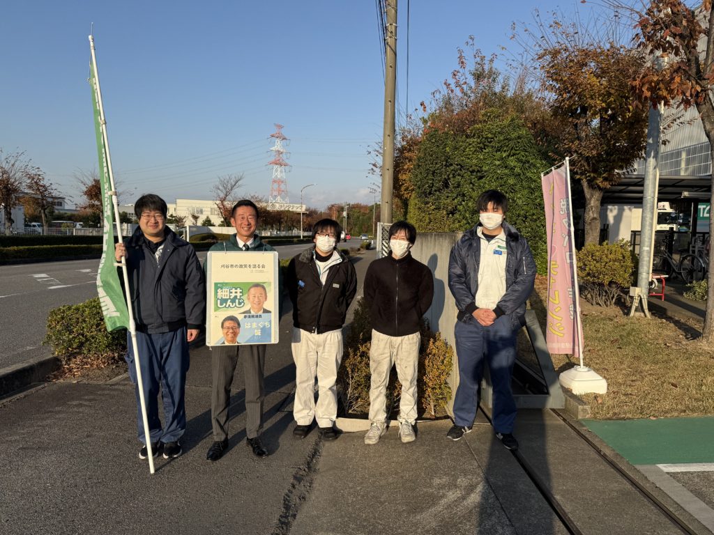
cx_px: 357
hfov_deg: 71.6
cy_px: 268
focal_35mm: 24
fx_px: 495
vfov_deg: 56.8
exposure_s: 1/3425
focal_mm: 6.76
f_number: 1.78
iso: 80
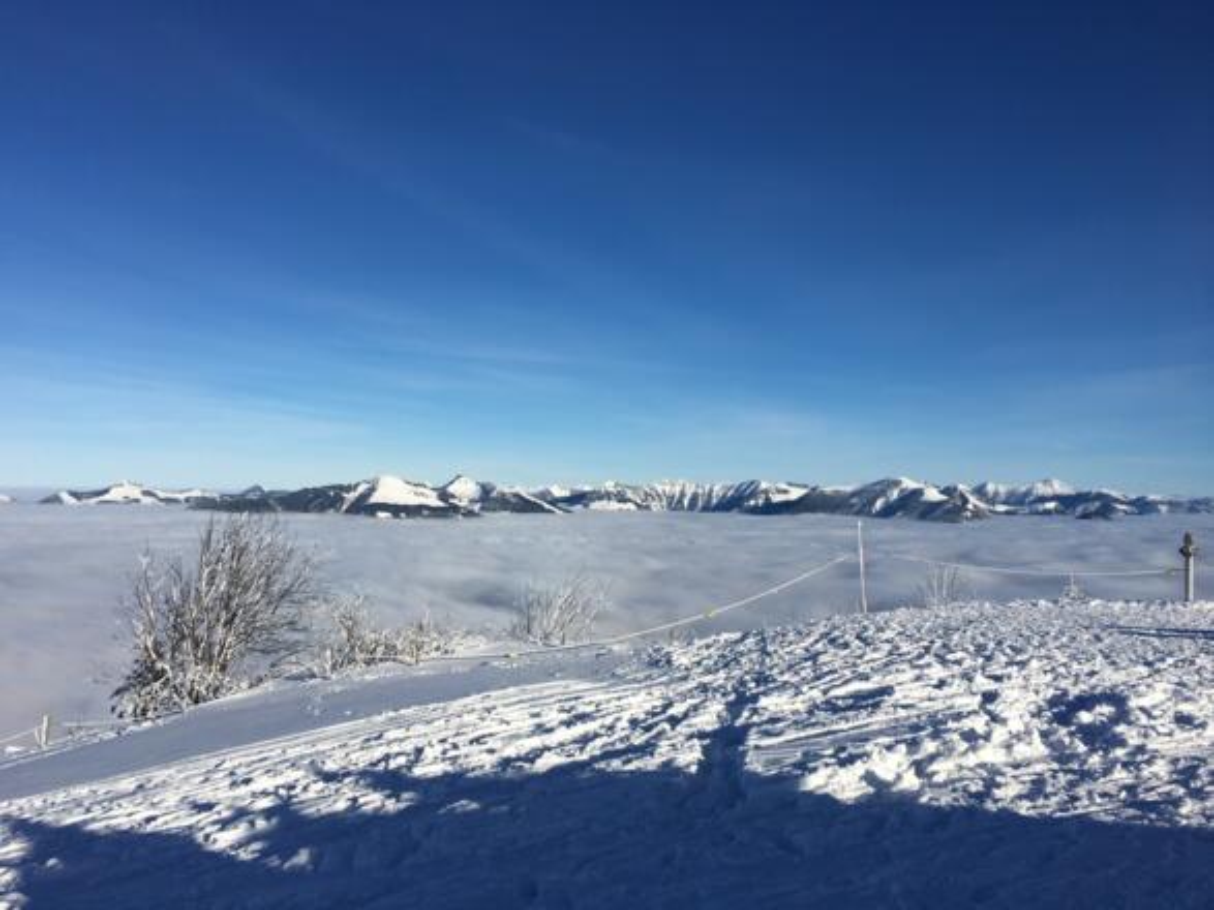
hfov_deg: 61.7
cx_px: 607
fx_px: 1017
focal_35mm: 29
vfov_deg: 48.2
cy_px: 455
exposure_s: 1/3663
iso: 25
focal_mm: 4.15
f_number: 2.2
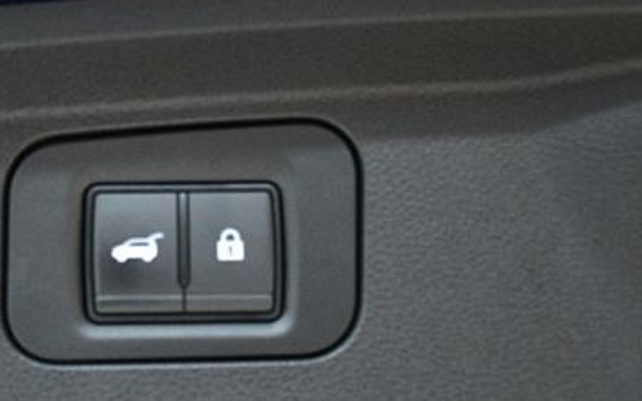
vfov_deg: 17.6
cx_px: 150
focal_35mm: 74
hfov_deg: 27.4
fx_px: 1295
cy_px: 257
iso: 4500
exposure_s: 1/60
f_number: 4
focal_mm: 27
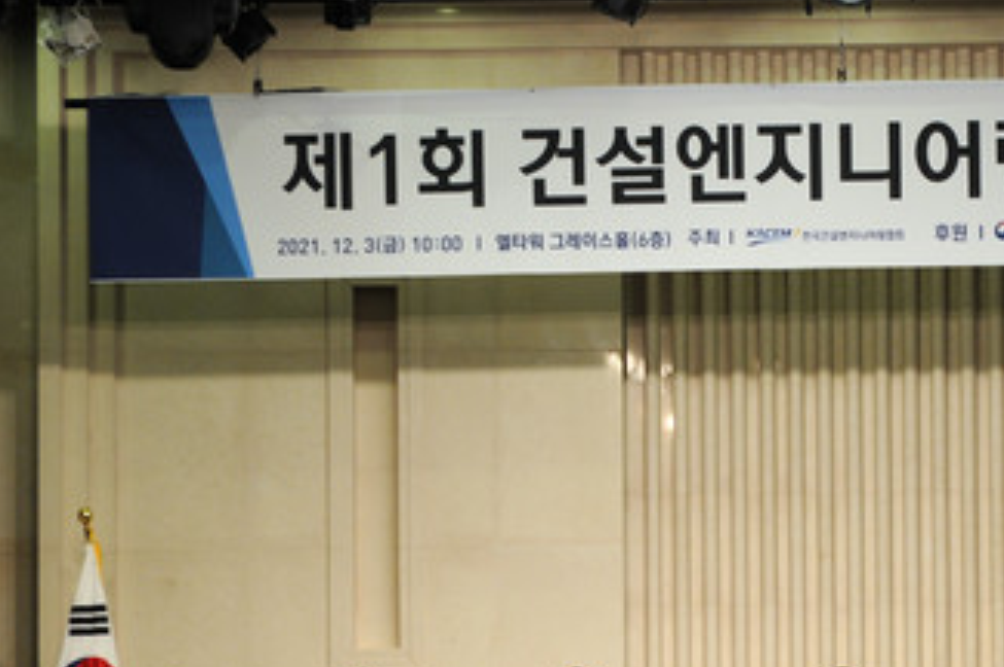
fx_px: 5098
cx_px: 893
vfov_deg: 7.5
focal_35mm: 183
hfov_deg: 11.2
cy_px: 536
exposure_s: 1/60
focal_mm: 66
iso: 500
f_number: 4
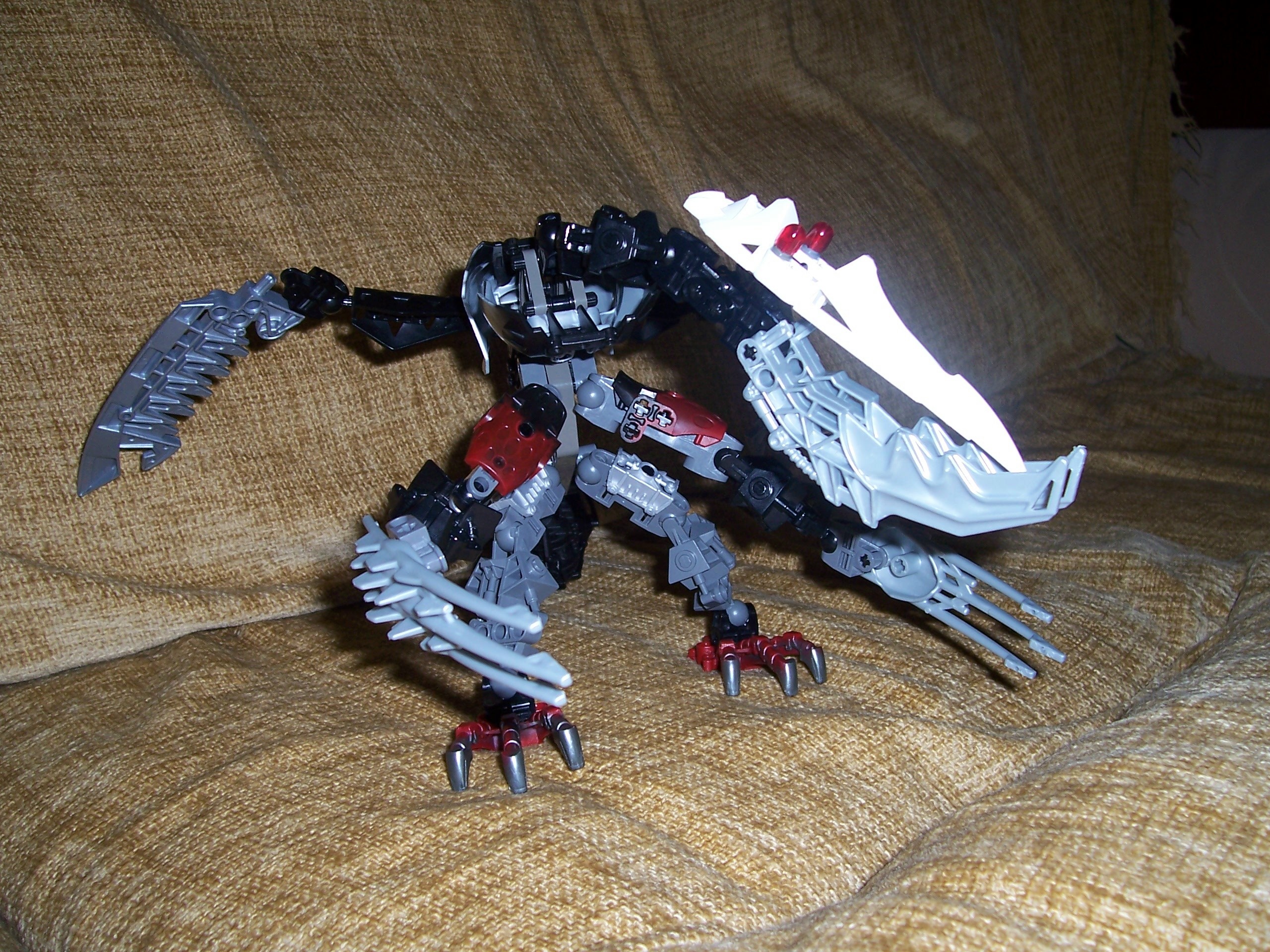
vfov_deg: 41.8
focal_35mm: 34
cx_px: 635
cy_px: 476
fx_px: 1247
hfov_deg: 54.0
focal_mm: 5.6
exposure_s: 1/60
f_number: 2.7
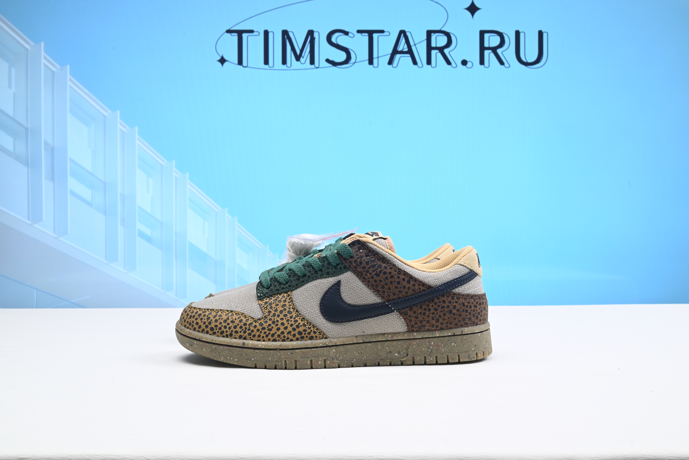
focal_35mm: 36
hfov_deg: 53.1
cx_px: 344
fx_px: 689
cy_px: 230
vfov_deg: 36.9
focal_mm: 36
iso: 100
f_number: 16
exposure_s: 1/2
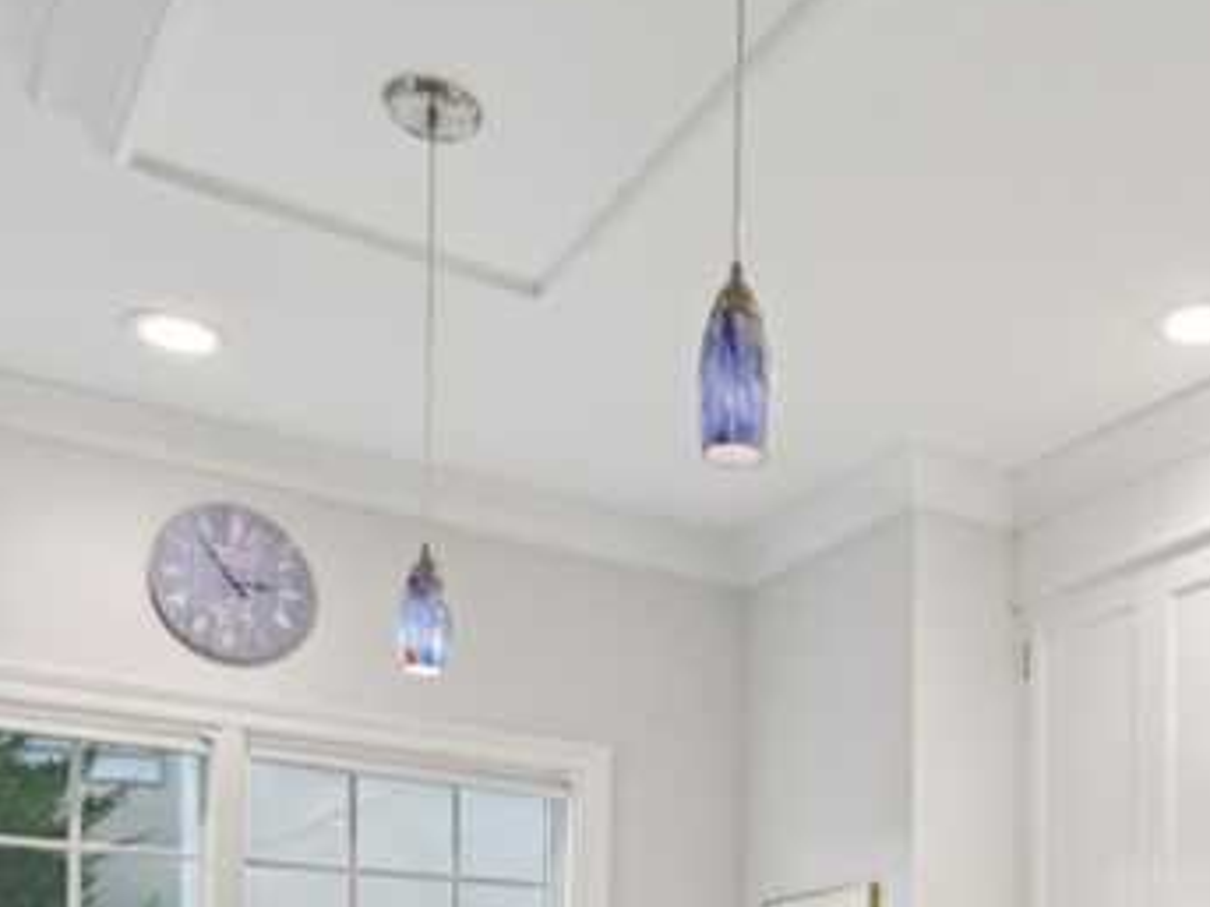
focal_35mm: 46
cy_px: 1099
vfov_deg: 27.5
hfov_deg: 39.5
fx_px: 1607
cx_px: 984
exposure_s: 1/15
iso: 400
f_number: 9
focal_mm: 16
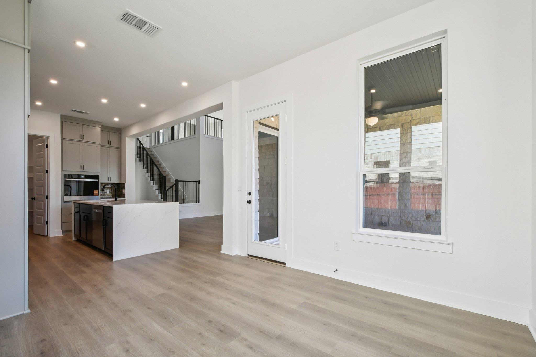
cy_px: 178
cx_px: 268
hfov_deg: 100.4
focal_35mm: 15
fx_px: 223
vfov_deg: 77.3
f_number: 8
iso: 400
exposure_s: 1/200
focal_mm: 10
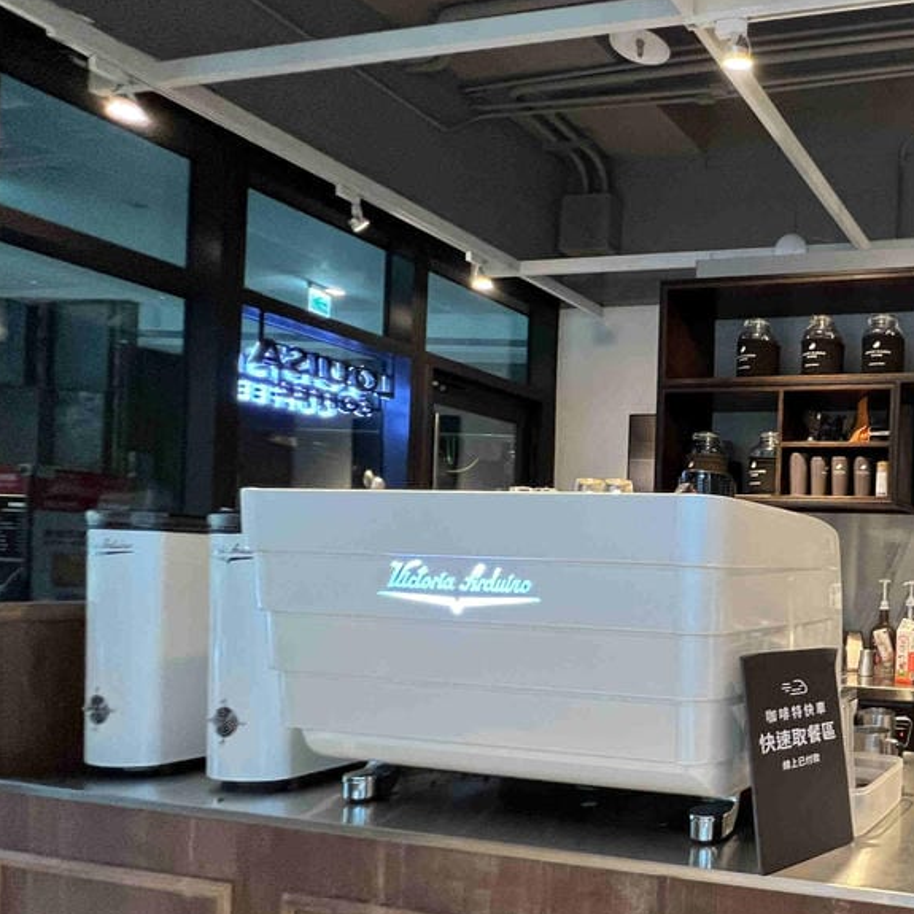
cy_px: 583
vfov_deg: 63.9
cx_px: 949
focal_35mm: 24
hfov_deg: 50.1
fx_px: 717
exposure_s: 1/60
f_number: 1.8
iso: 320
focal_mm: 1.57
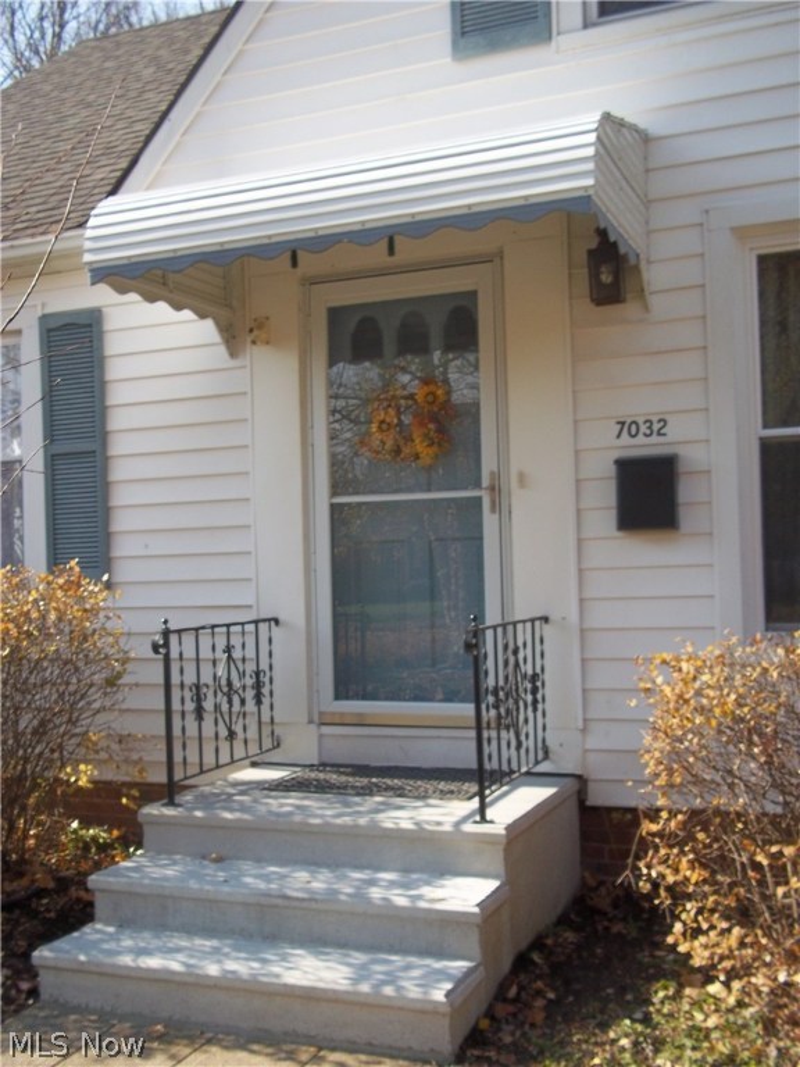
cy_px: 534
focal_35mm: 36
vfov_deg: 51.4
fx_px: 1109
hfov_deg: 39.7
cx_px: 400
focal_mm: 6.5
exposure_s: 1/100
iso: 80
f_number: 8
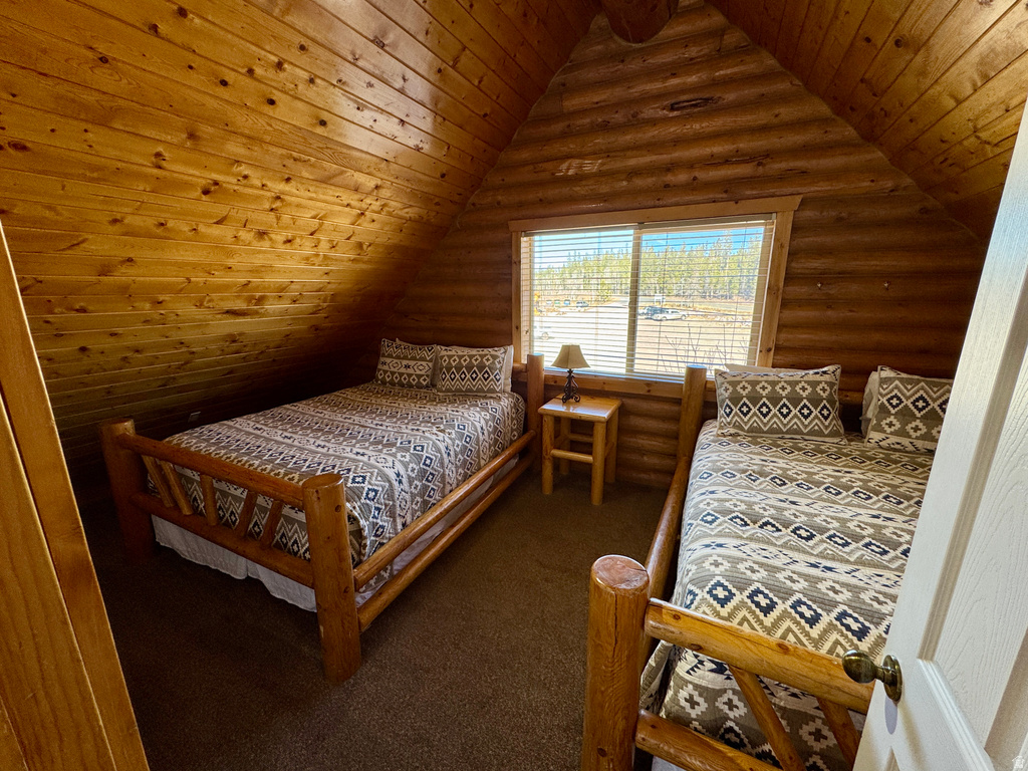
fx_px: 416
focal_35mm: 14
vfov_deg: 85.7
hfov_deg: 102.1
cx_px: 514
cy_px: 386
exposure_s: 1/120
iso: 64
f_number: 2.2
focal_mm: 2.22
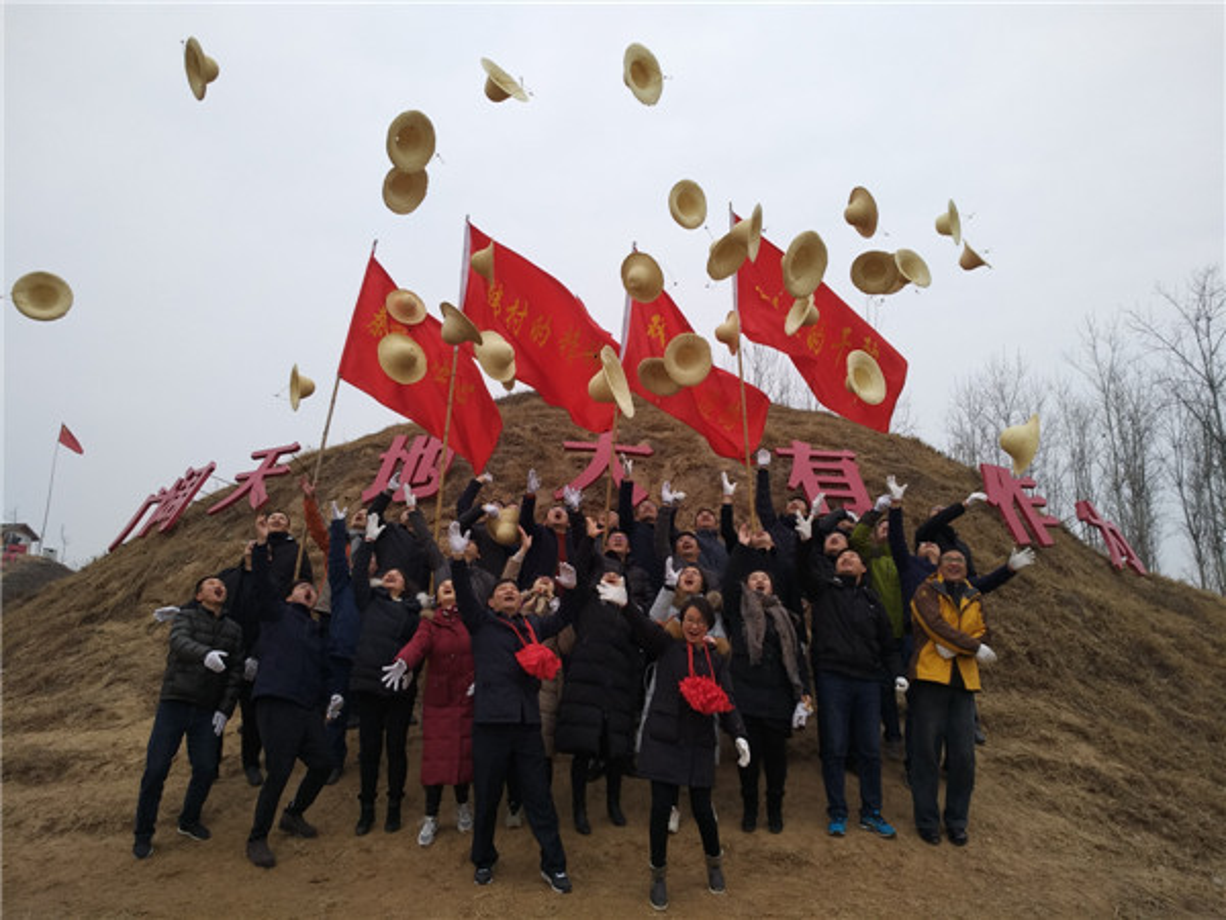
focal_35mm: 22
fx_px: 779
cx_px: 613
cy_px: 460
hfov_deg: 76.4
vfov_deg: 61.1
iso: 100
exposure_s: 1/534
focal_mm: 3.81
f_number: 2.2
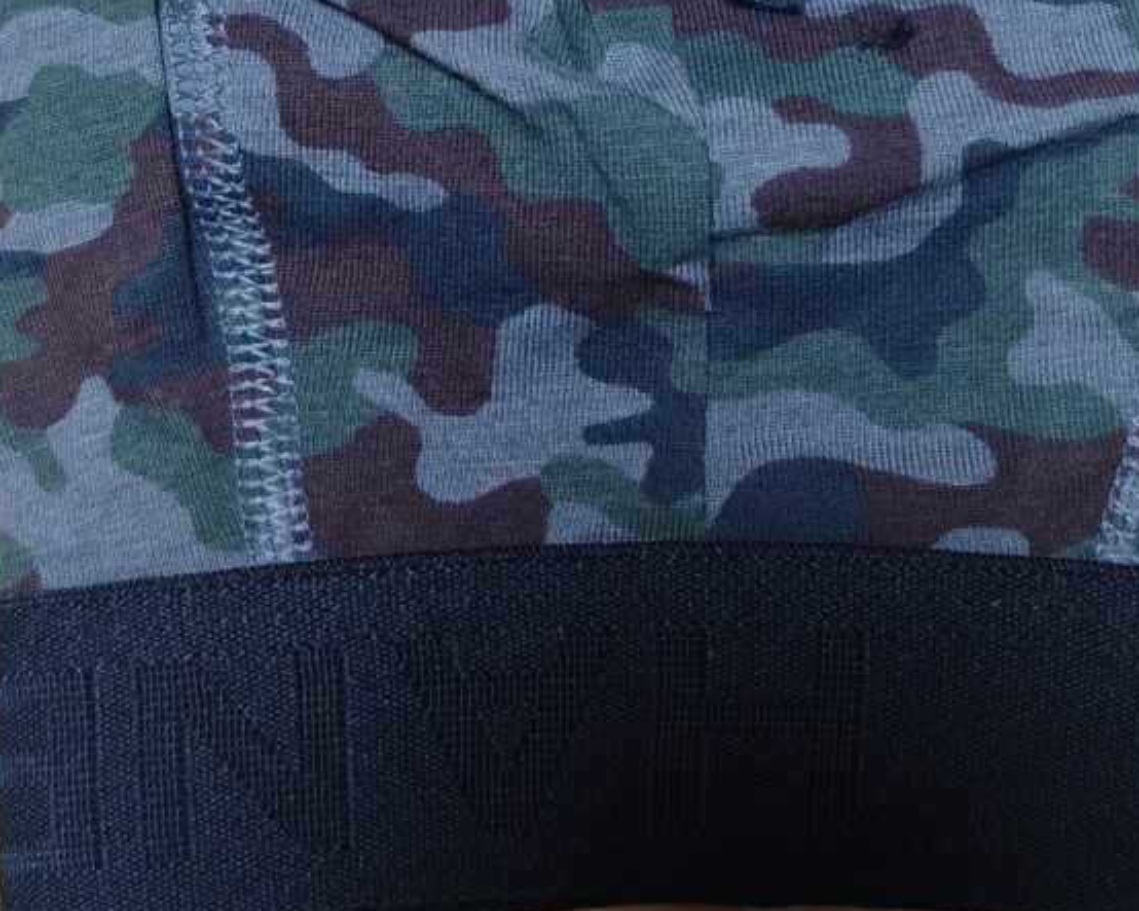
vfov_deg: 17.8
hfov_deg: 23.0
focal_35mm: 83
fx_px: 2797
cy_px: -101
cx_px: 607
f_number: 2
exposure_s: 1/50
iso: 505
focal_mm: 8.72
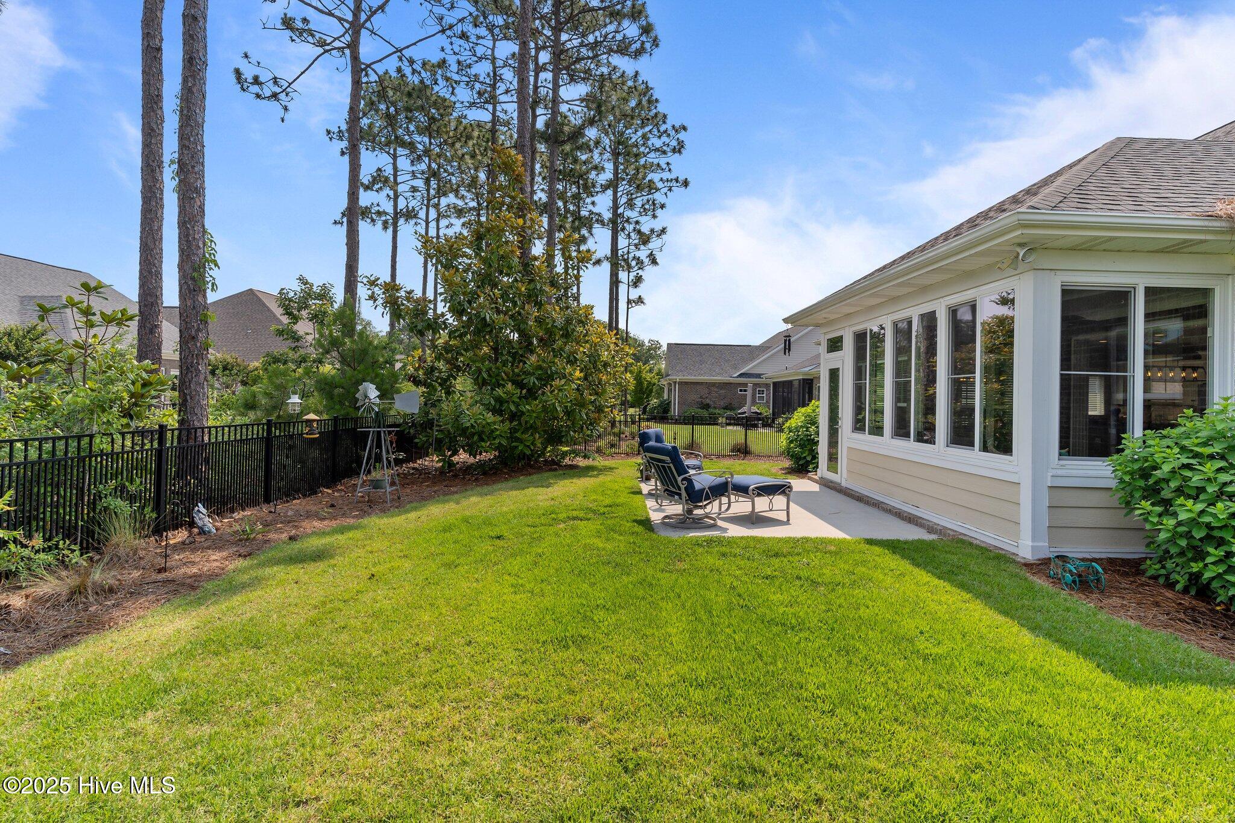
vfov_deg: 70.4
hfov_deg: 93.3
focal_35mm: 17
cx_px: 618
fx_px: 583
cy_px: 412
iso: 200
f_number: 8
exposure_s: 1/500
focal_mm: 17
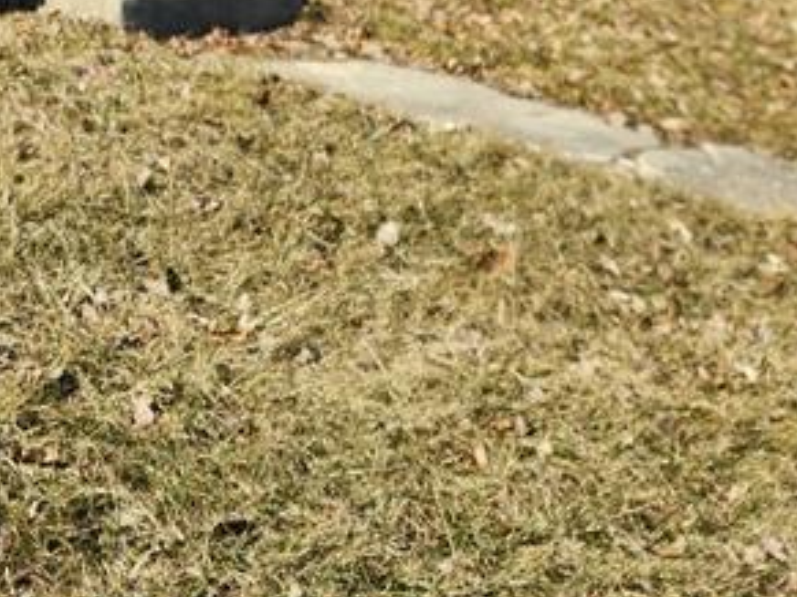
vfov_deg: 15.9
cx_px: -159
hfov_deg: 22.3
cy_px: -416
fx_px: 1864
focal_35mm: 81
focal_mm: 5.4
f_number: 1.8
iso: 20
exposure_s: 1/1189
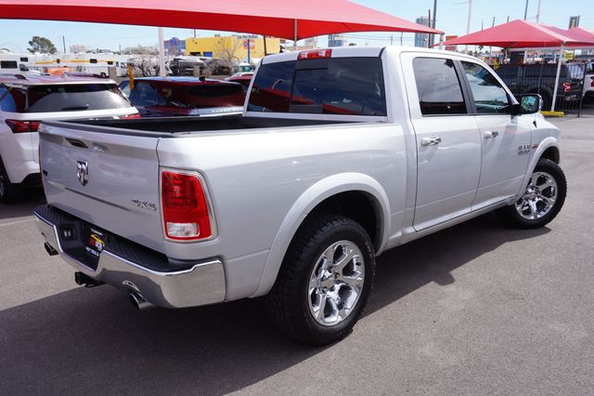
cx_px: 297
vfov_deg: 43.6
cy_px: 198
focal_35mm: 30
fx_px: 495
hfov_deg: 62.0
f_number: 13
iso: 100
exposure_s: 1/80
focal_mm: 20
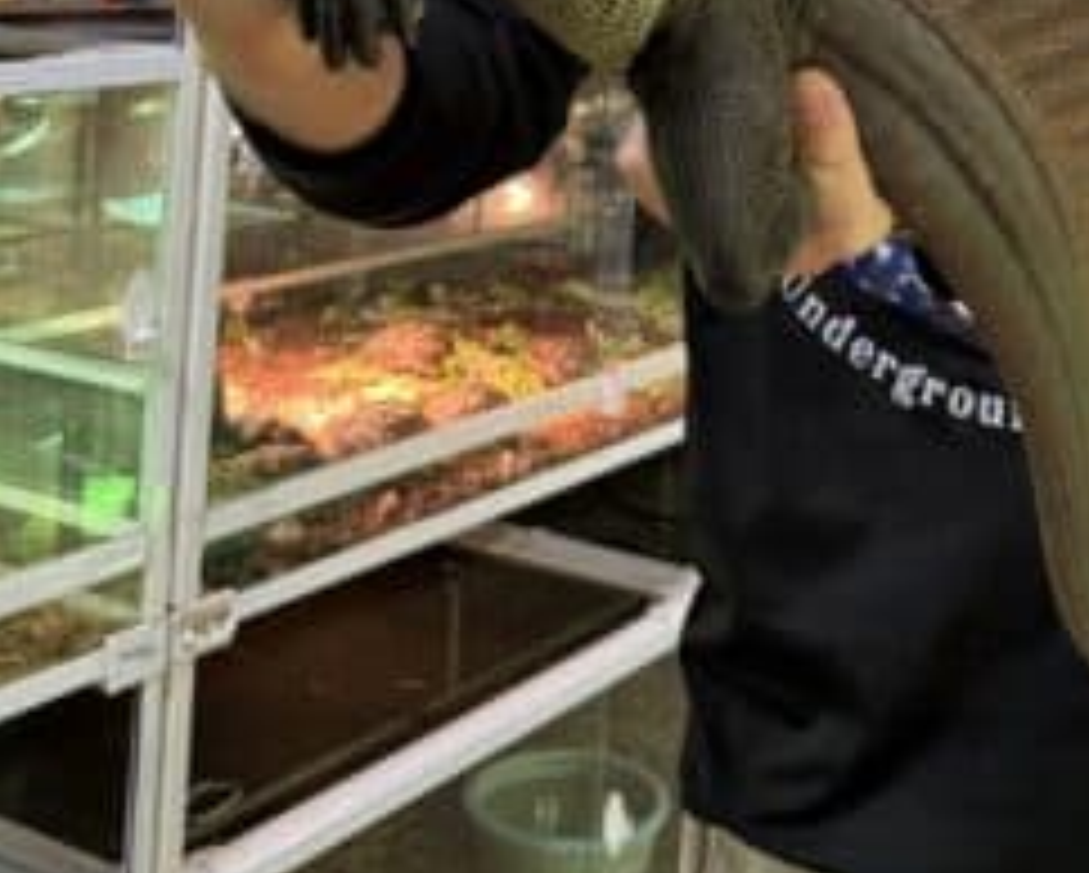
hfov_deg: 32.4
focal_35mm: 58
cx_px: 644
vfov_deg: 23.9
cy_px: -180
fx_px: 1871
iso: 320
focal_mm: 6.76
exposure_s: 1/60
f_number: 1.78
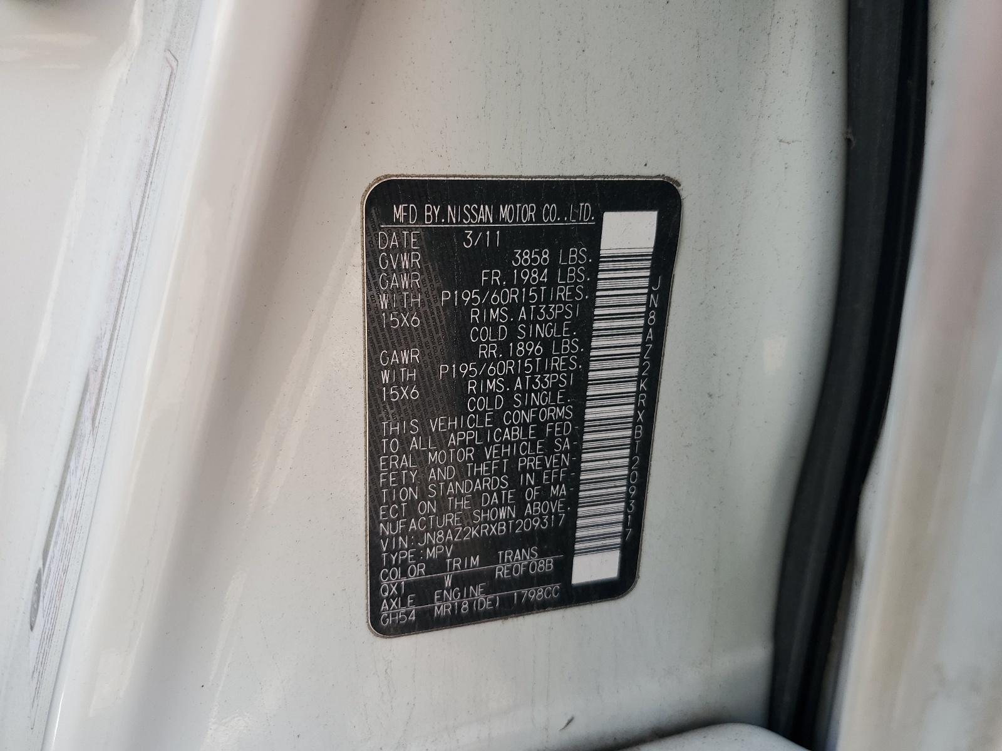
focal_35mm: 26
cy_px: 376
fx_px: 753
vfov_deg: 53.1
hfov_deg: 67.3
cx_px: 501
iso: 50
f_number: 1.5
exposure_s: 1/233
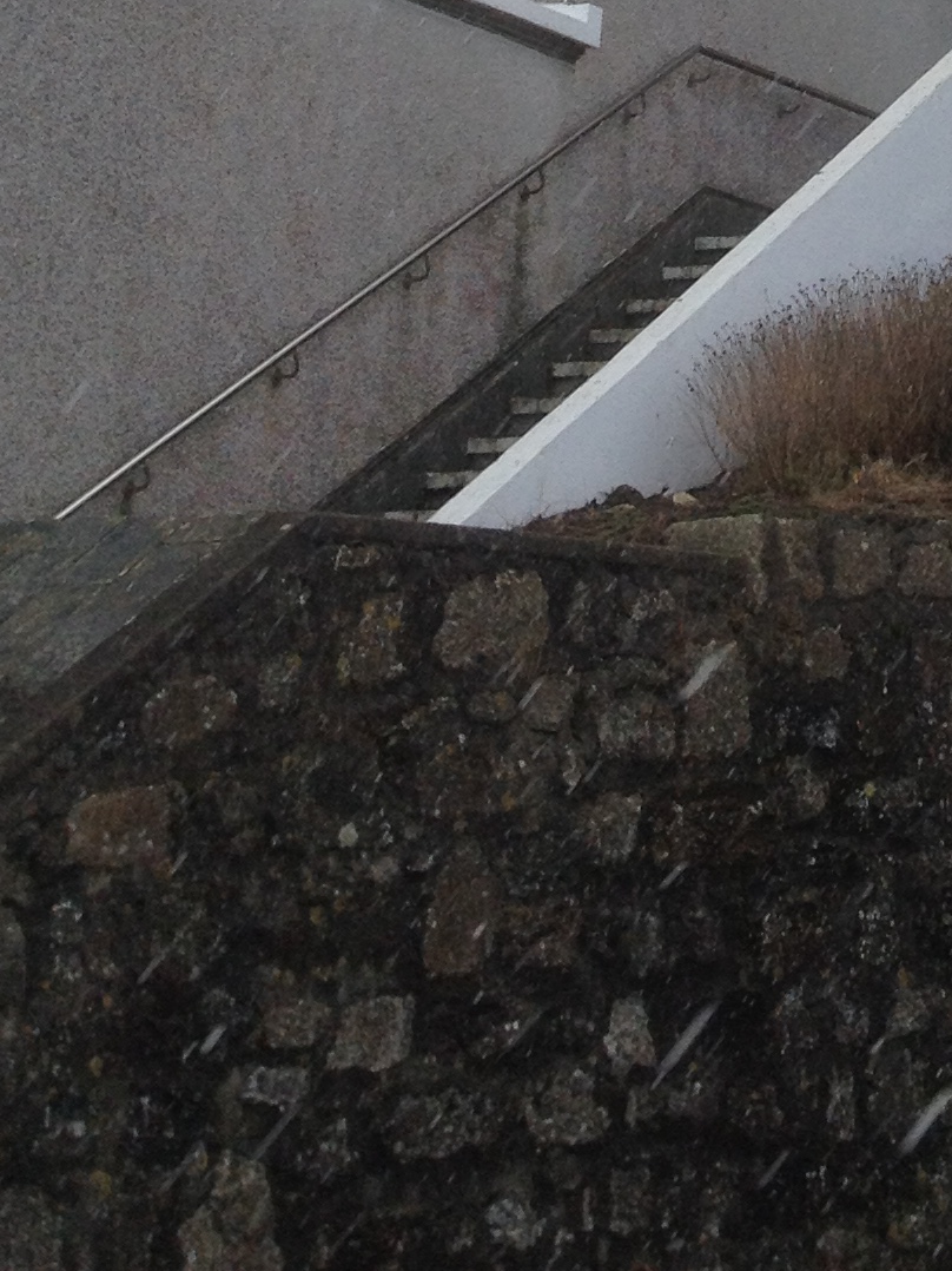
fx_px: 3888
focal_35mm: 106
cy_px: -648
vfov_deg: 16.8
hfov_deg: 13.3
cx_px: 1386
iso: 50
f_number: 2.4
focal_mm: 4.28
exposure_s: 1/920
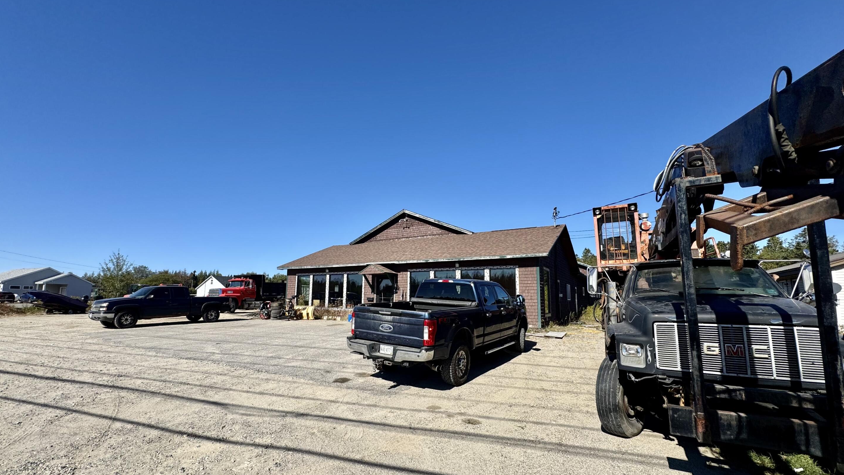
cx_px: 408
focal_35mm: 16
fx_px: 358
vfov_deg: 67.0
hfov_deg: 99.3
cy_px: 253
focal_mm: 2.22
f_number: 2.2
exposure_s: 1/1976
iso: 50
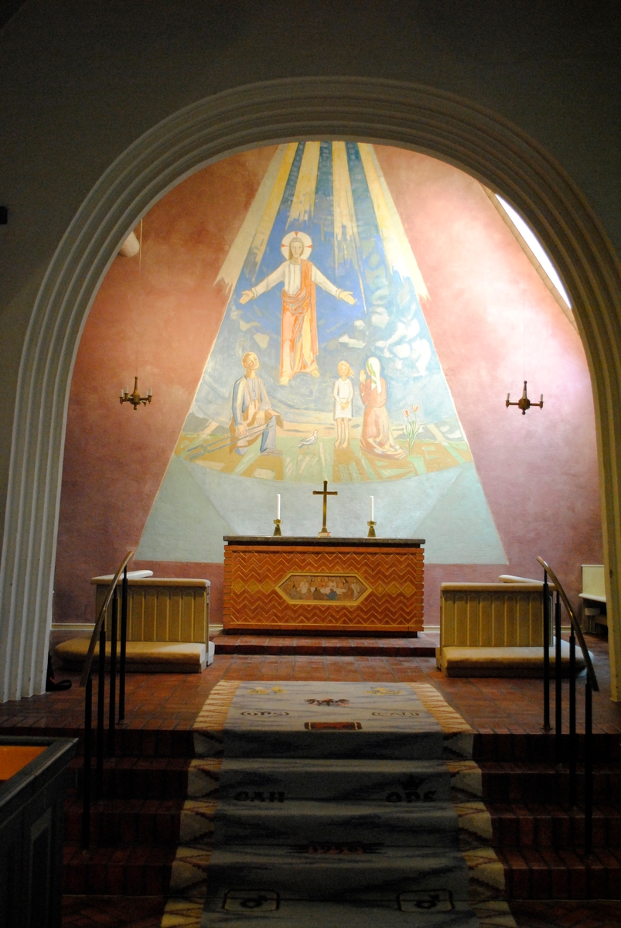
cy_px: 464
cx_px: 310
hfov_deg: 34.3
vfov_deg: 49.5
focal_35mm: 39
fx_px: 1006
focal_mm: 26
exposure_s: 1/20
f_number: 4.2
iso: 1600
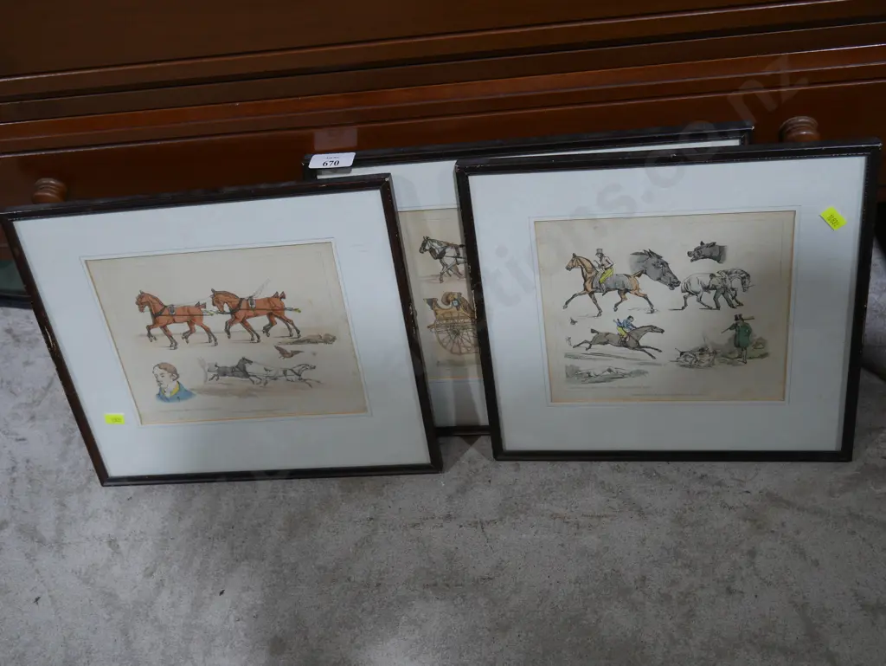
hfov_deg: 44.8
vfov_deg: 34.4
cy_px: 333
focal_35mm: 42
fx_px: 1075
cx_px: 443
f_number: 4.6
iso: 250
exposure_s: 1/60
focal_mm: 21
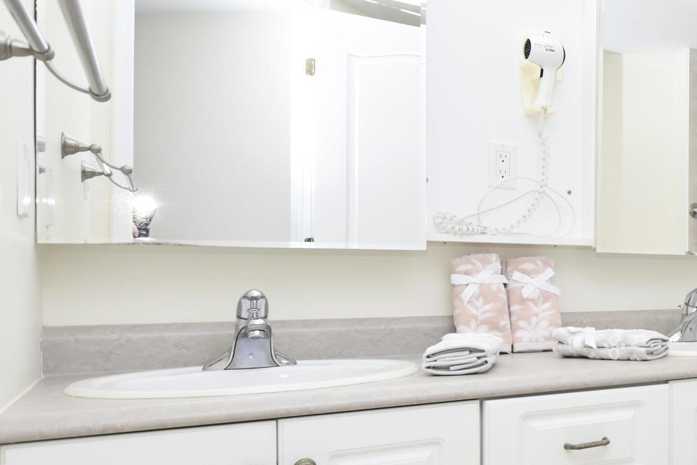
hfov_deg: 39.6
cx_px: 808
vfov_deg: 35.8
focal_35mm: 37
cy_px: 279
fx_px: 717
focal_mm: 10
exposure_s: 1/125
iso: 400
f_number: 5
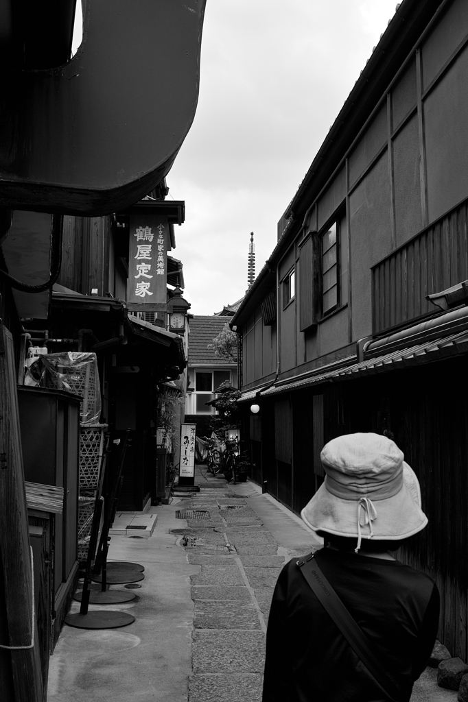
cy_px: 351
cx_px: 234
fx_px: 800
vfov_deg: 47.4
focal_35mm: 41
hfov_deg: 32.6
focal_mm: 24.2
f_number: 7.1
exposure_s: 1/200
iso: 100
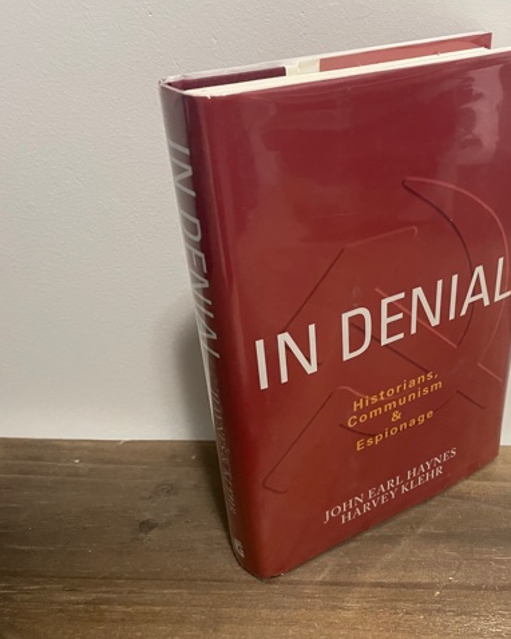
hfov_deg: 42.5
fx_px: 643
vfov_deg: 52.9
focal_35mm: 34
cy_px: 320
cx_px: 354
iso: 320
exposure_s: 1/60
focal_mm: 4.2
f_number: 1.6
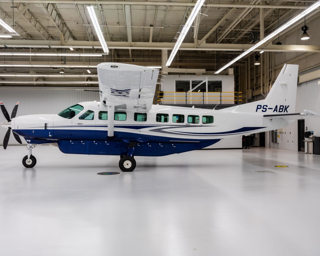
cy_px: 126
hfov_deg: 51.5
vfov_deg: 42.2
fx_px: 332
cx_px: 160
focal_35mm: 35
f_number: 9
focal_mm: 41.8
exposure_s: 1/40
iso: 800
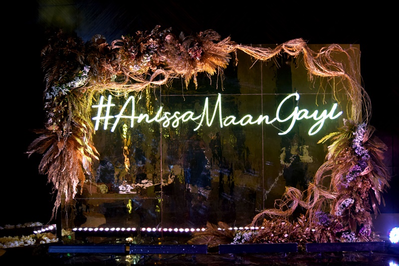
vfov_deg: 30.8
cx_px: 200
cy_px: 133
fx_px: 482
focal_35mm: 44
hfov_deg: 45.0
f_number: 4.2
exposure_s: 1/80
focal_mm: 29
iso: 400
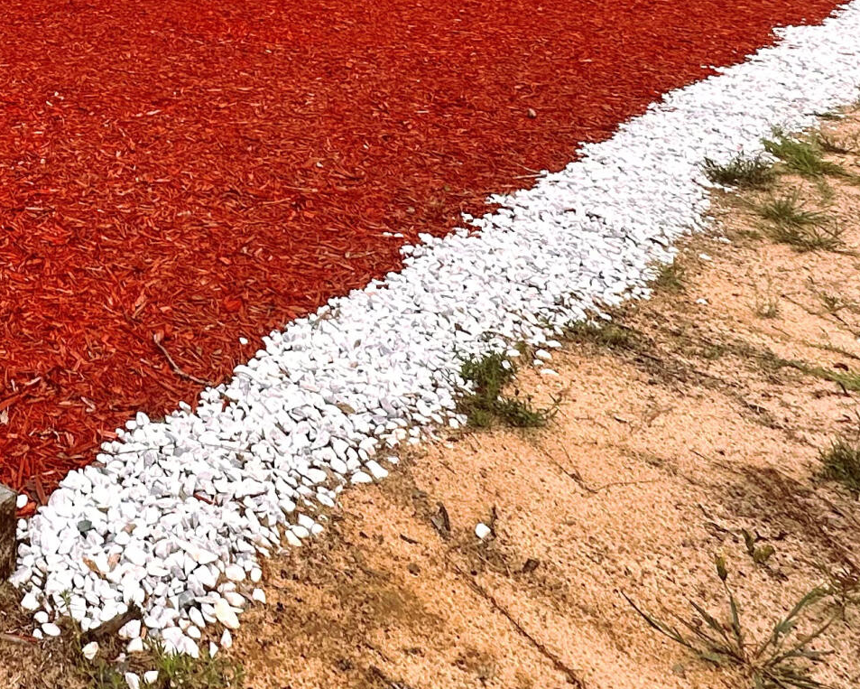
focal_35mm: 43
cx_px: -85
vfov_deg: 29.0
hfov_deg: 36.4
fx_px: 1095
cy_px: -185
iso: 50
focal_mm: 2.22
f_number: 2.2
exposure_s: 1/1795
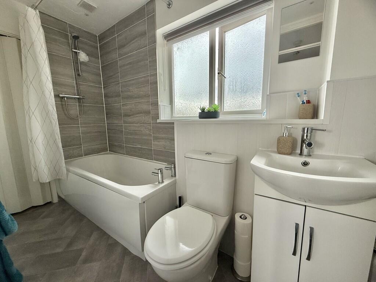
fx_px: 152
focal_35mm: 14
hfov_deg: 102.1
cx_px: 188
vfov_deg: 85.7
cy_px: 141
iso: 125
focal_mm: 2.22
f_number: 2.2
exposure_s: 1/99
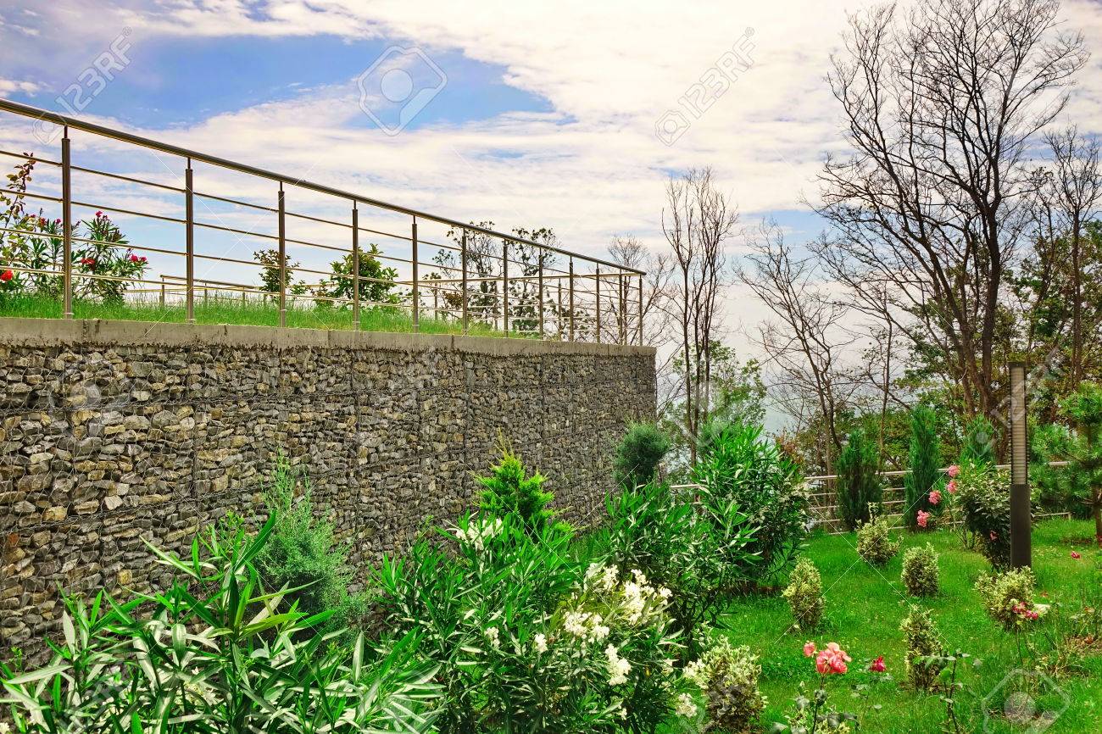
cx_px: 551
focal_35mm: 40
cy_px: 367
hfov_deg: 48.5
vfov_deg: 33.4
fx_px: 1224
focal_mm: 14.84
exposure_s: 1/200
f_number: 8
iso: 100
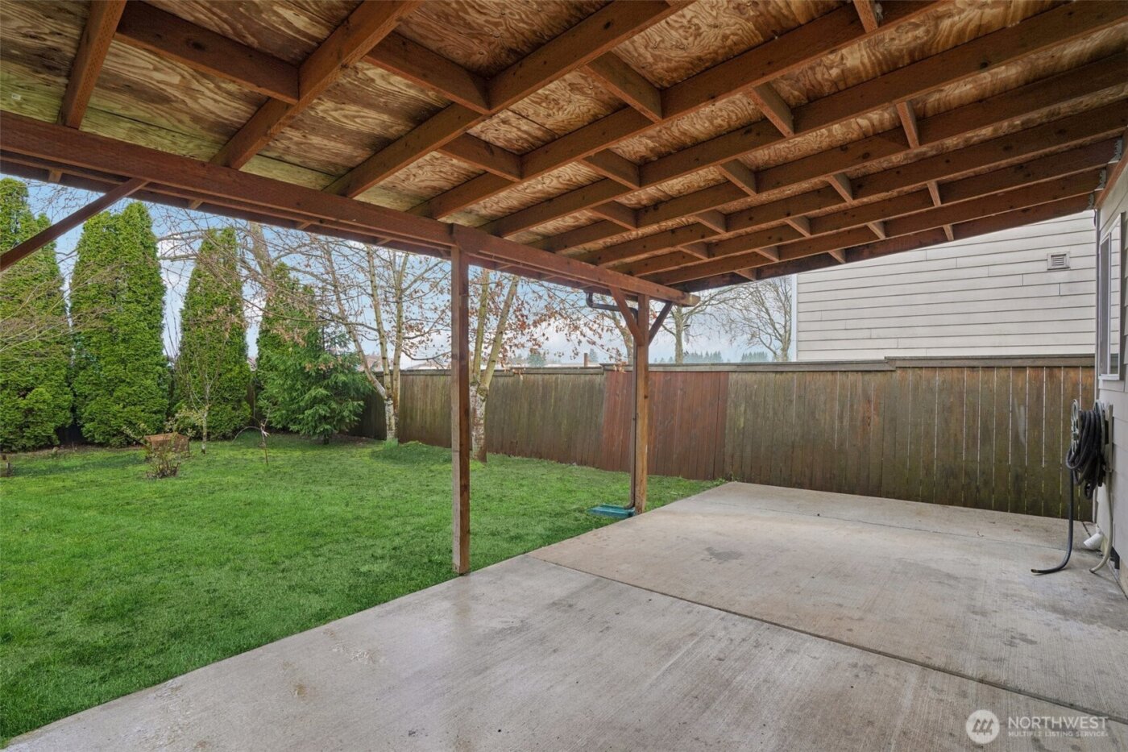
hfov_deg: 96.7
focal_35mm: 16
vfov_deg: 73.7
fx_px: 501
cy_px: 376
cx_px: 564
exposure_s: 1/20
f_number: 8
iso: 400
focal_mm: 16
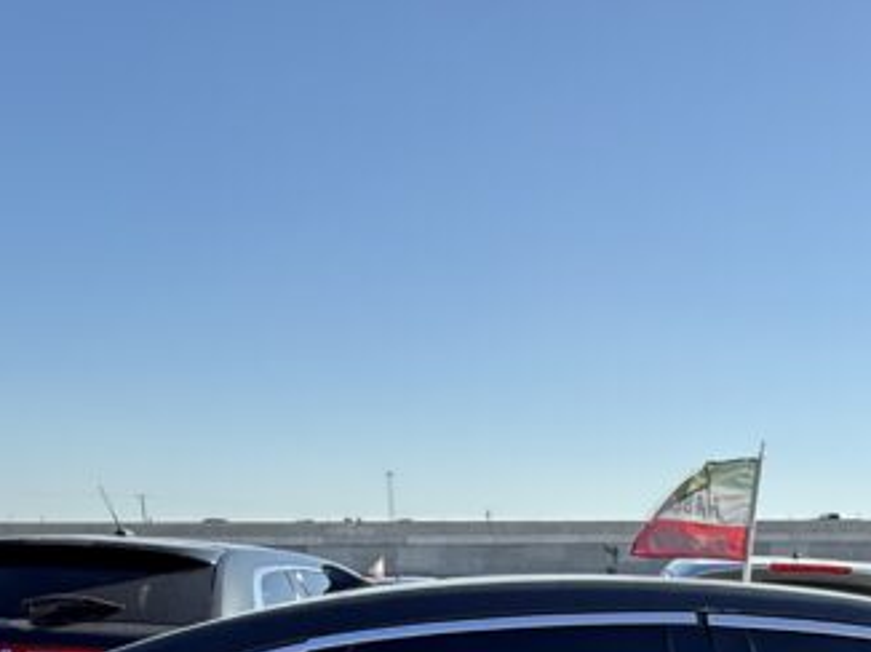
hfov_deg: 40.4
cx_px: 745
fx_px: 1106
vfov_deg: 27.0
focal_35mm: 44
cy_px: 874
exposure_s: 1/864
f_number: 2.2
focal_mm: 2.22
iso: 64
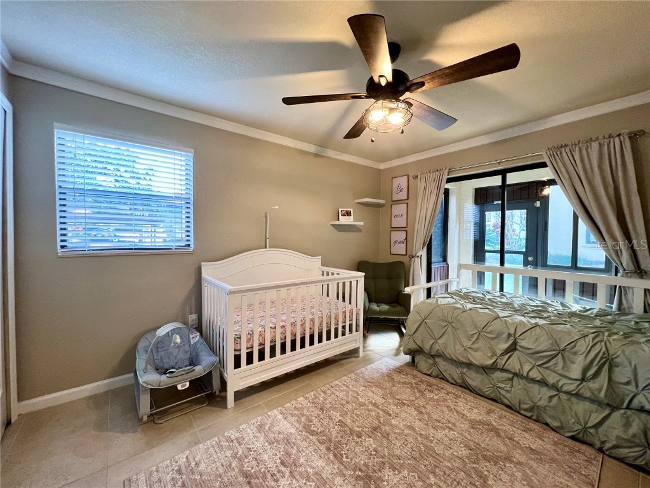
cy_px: 244
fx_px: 244
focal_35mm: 13
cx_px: 325
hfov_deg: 106.2
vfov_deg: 89.9
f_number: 1.8
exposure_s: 1/60
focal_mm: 1.57
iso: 200
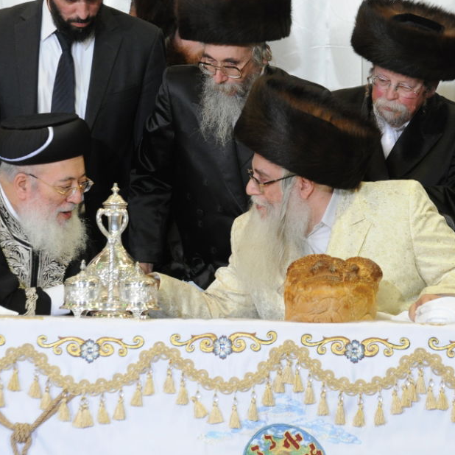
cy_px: 219
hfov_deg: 6.2
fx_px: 4234
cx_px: 237
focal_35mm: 285
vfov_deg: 6.2
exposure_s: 1/100
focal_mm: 135
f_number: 5.6
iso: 800
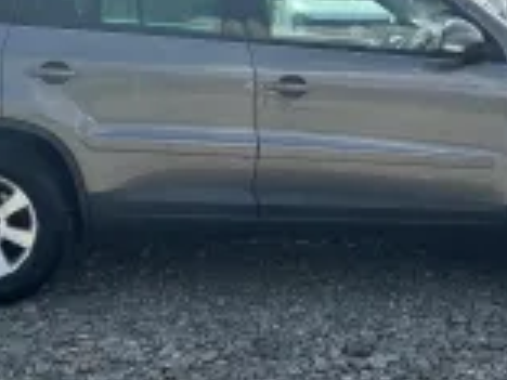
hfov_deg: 32.1
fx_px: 879
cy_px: 110
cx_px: 296
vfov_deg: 24.2
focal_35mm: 60
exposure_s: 1/5076
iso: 50
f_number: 1.5
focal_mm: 5.7
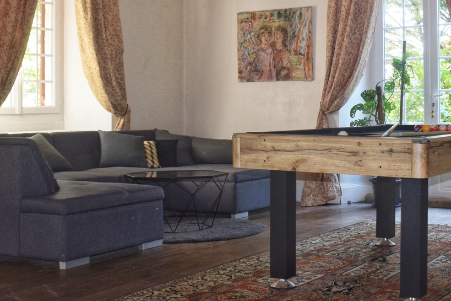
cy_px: 95
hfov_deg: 34.2
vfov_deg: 23.3
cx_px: 298
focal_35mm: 58
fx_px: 727
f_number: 4.5
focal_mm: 22
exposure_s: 1/80
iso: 800
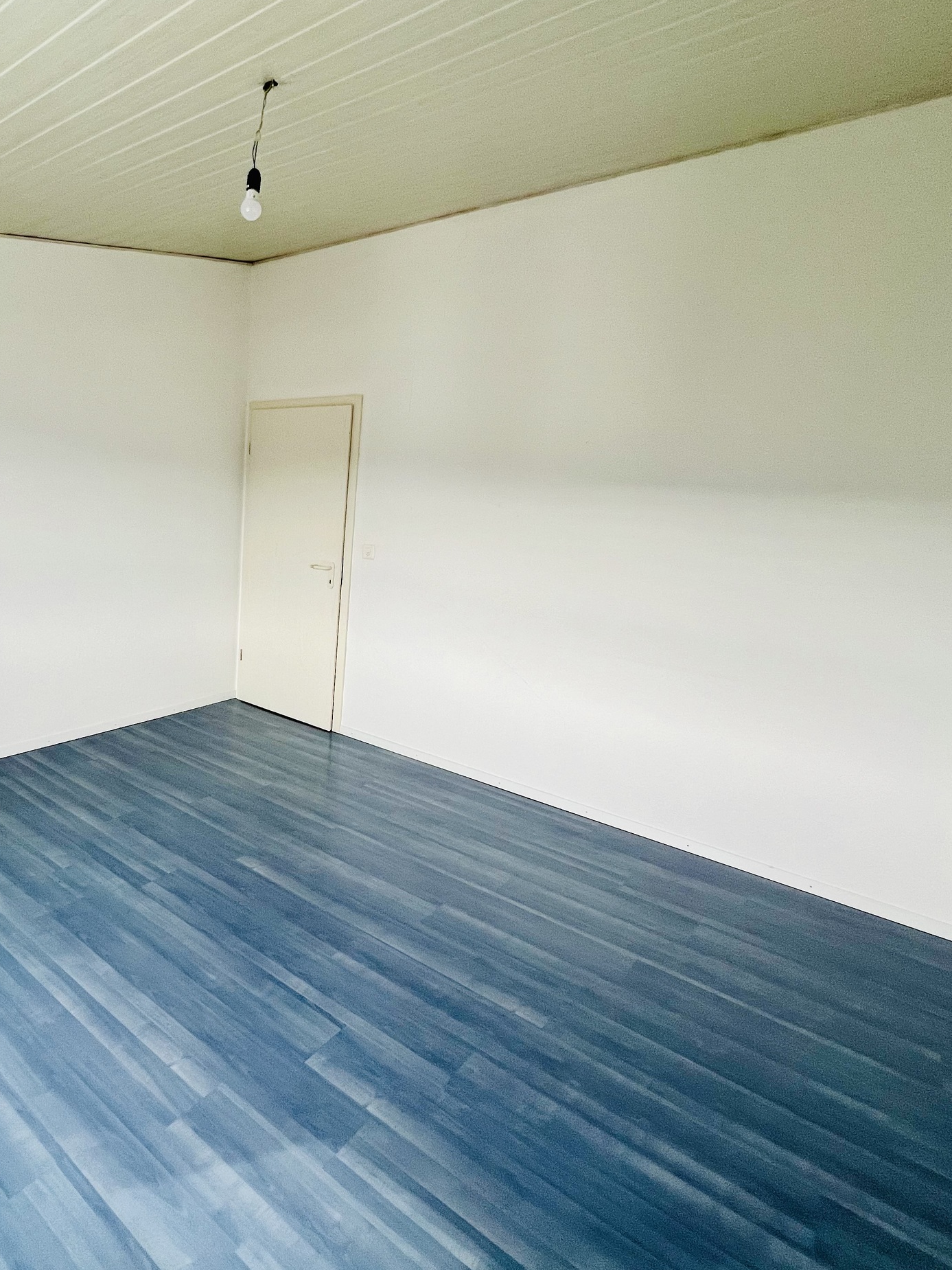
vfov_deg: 87.7
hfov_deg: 68.7
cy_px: 612
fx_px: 660
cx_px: 286
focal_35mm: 18
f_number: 1.8
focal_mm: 1.57
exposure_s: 1/100
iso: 125
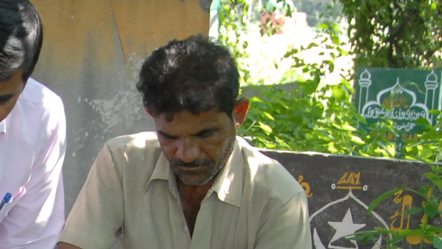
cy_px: 407
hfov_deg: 15.6
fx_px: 1524
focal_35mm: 130
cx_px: -149
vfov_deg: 9.0
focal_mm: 24
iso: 400
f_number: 5.6
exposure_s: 1/125
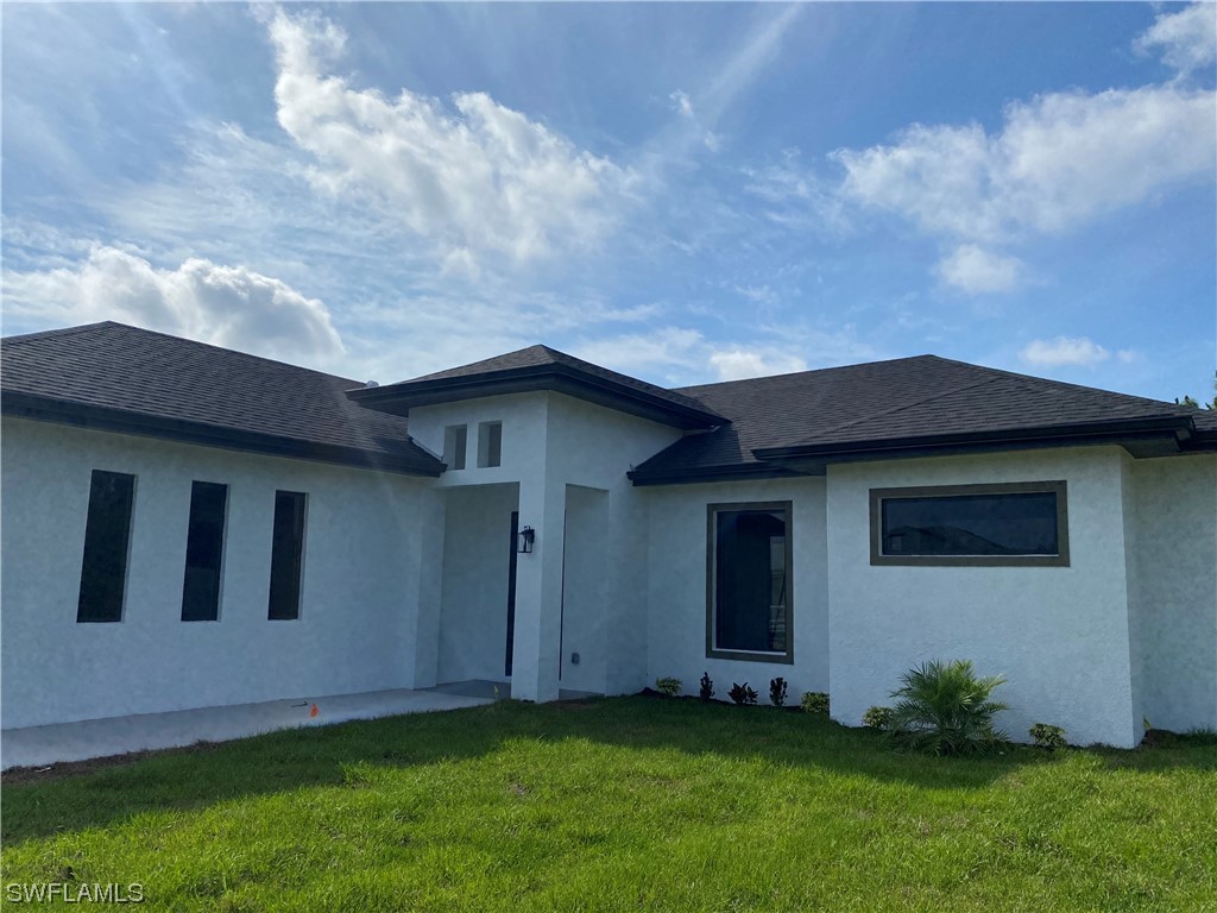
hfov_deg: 67.3
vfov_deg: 53.1
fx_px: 914
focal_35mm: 26
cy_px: 456
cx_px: 608
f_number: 1.8
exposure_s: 1/7692
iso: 32
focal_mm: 4.25
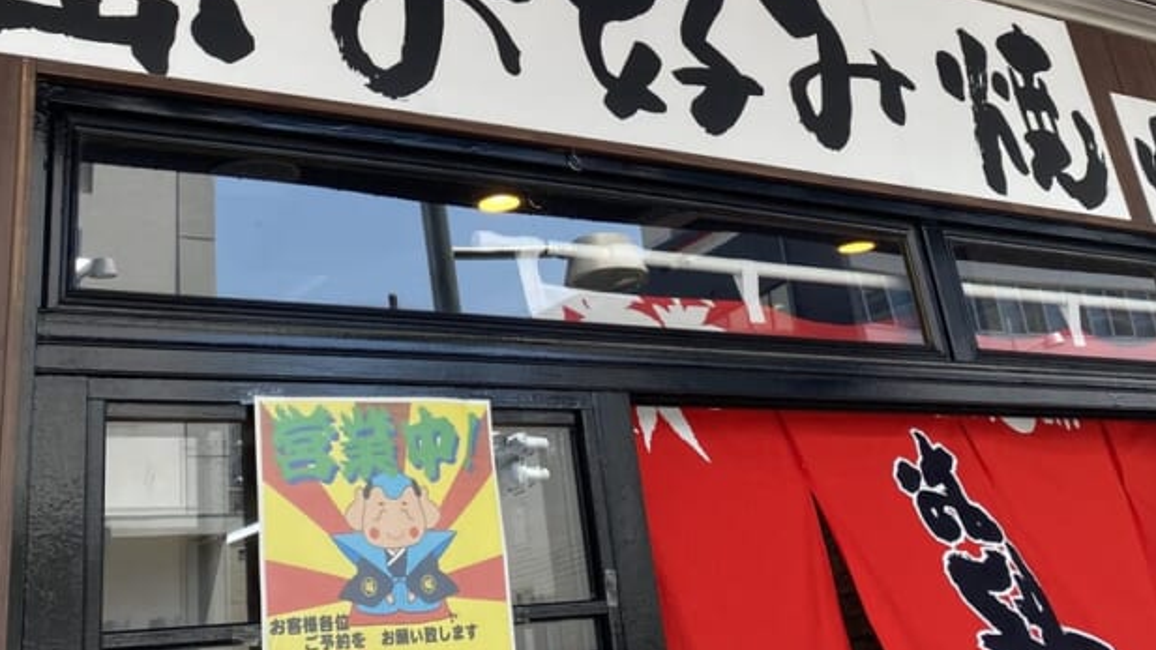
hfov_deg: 43.7
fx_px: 1441
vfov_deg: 24.1
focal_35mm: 47
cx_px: 517
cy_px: -25
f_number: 1.8
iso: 32
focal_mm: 4.25
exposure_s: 1/315
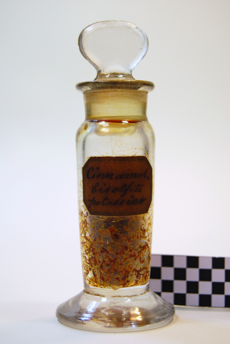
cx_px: 115
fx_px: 717
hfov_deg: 18.2
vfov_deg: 27.0
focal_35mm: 75
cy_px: 172
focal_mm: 50
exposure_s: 1/60
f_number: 5.6
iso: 200
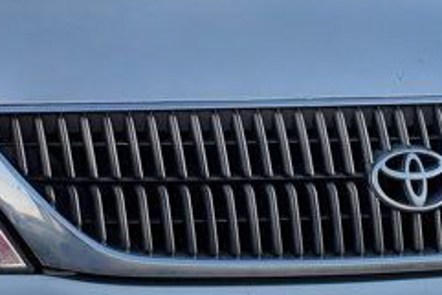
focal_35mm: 115
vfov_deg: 11.9
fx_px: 1413
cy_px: 106
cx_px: 110
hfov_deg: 17.7
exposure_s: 1/136
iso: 50
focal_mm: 4.3
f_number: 2.4
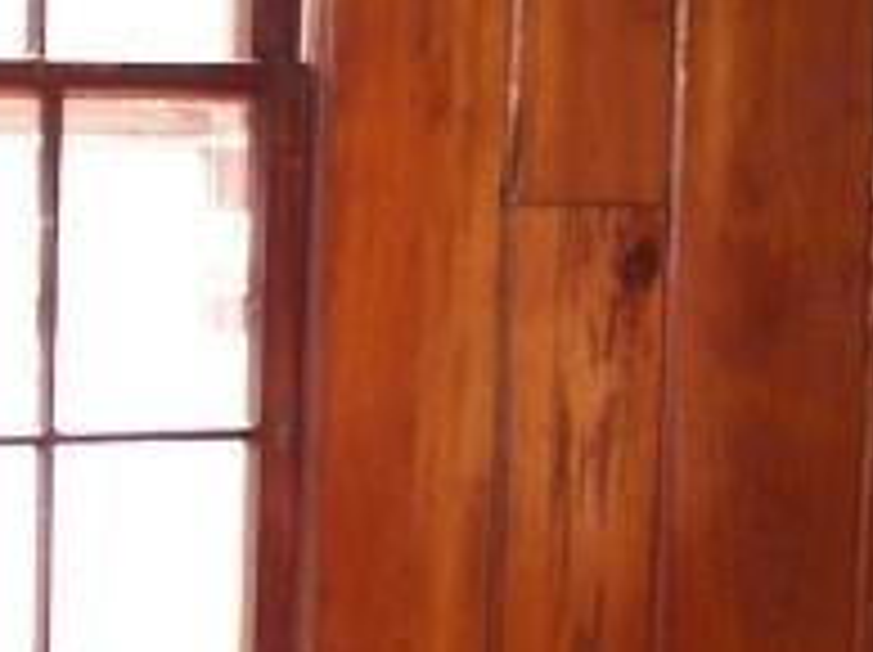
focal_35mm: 157
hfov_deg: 12.6
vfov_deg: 9.4
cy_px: 510
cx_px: 338
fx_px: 3955
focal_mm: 8
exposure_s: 1/30
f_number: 2.8
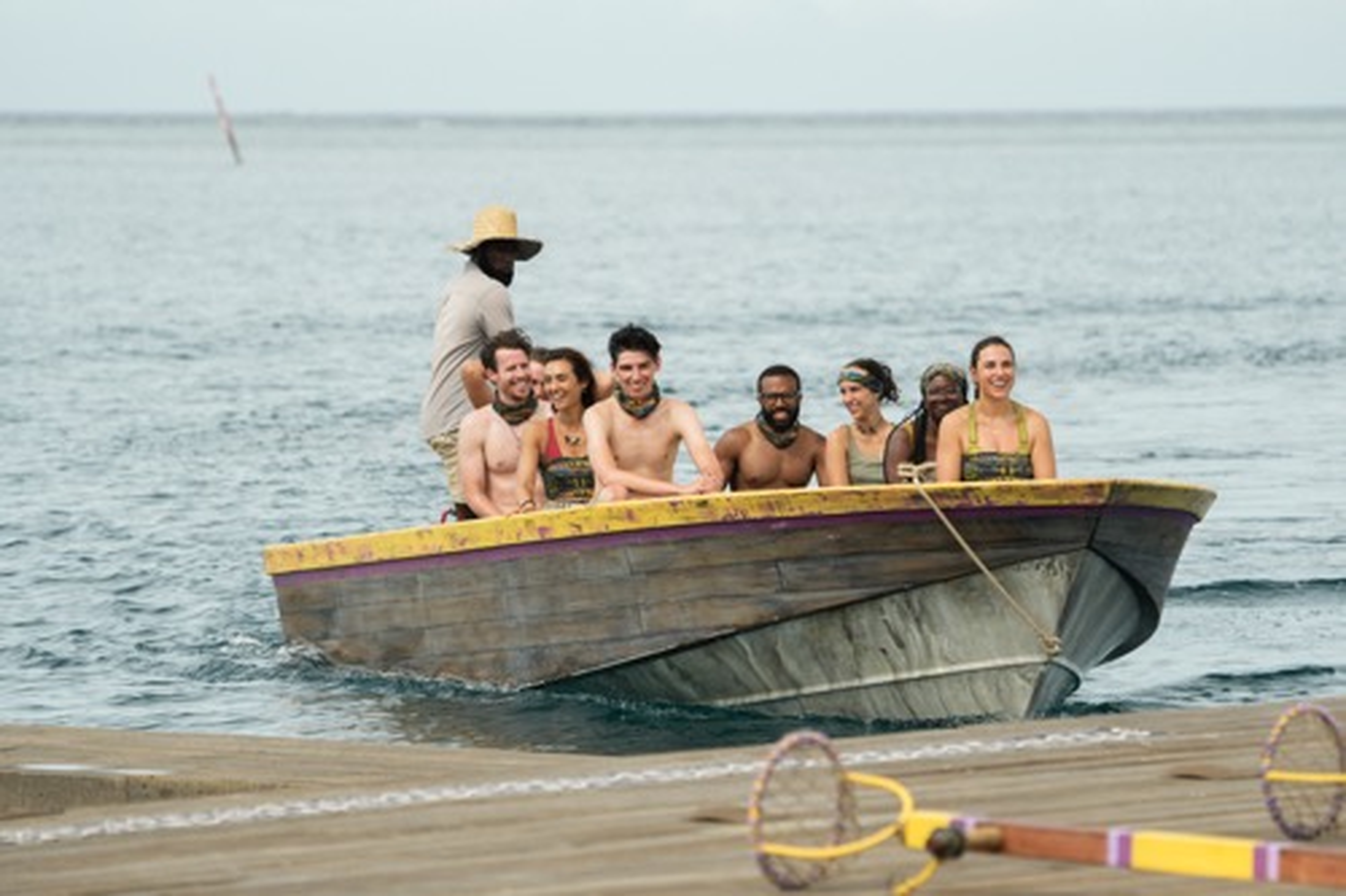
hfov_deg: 8.0
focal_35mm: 256
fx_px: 9568
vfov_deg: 5.4
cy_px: 448
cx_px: 673
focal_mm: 256
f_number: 6.3
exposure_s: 1/2000
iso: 1600
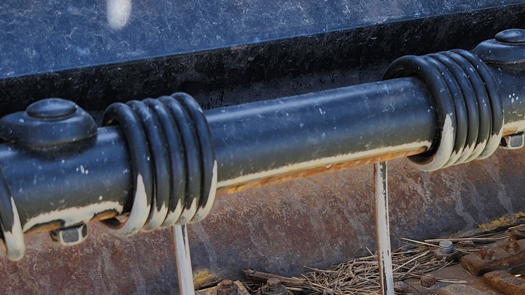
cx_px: 324
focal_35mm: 74
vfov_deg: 16.0
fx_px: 1030
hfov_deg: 28.5
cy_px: 295
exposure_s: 1/243
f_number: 1.8
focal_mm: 5.4
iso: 20
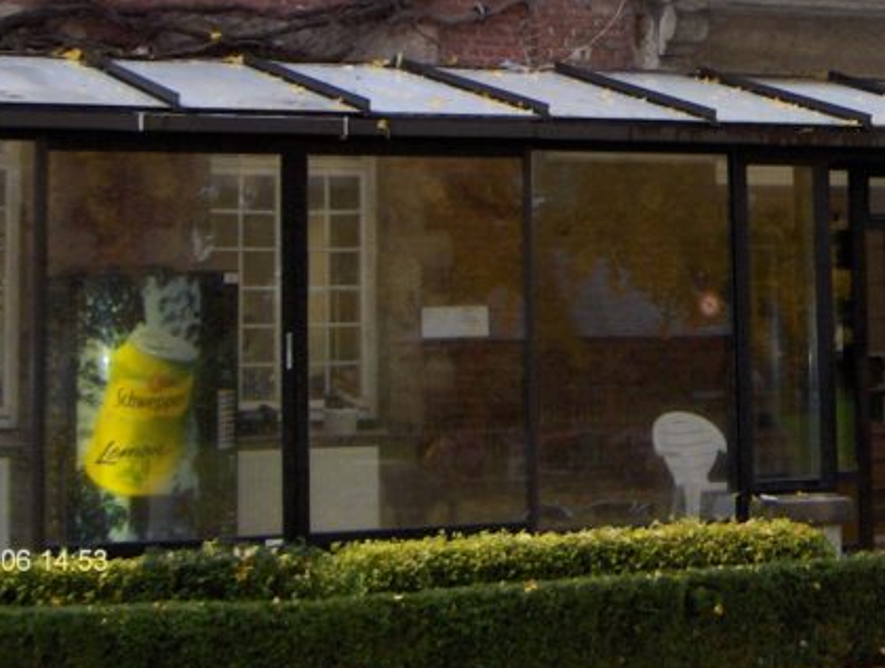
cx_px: 862
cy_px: -81
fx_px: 2434
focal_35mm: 95
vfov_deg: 15.2
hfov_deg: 20.0
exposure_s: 1/60
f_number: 2.8
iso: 100
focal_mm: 8
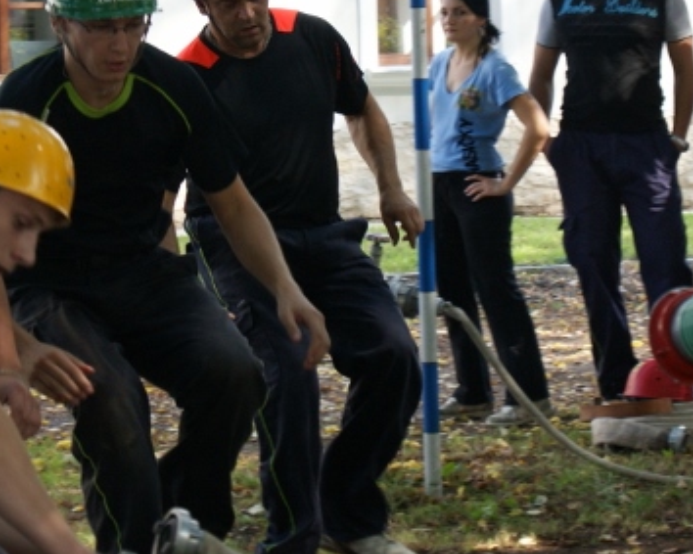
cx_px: 309
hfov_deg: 11.0
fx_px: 3590
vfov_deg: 8.8
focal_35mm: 175
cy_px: 296
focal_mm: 55
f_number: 5.6
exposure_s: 1/200
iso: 250
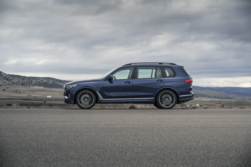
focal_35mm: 104
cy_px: 84
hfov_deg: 19.6
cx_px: 126
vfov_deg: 13.2
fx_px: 725
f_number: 8
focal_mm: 104
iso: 100
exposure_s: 1/30
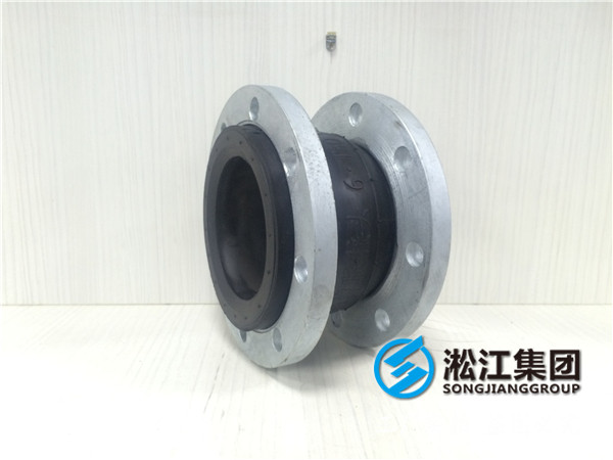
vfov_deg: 48.2
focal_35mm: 29
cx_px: 306
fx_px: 514
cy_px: 230
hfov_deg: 61.7
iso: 125
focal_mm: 4.15
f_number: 2.2
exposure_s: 1/15
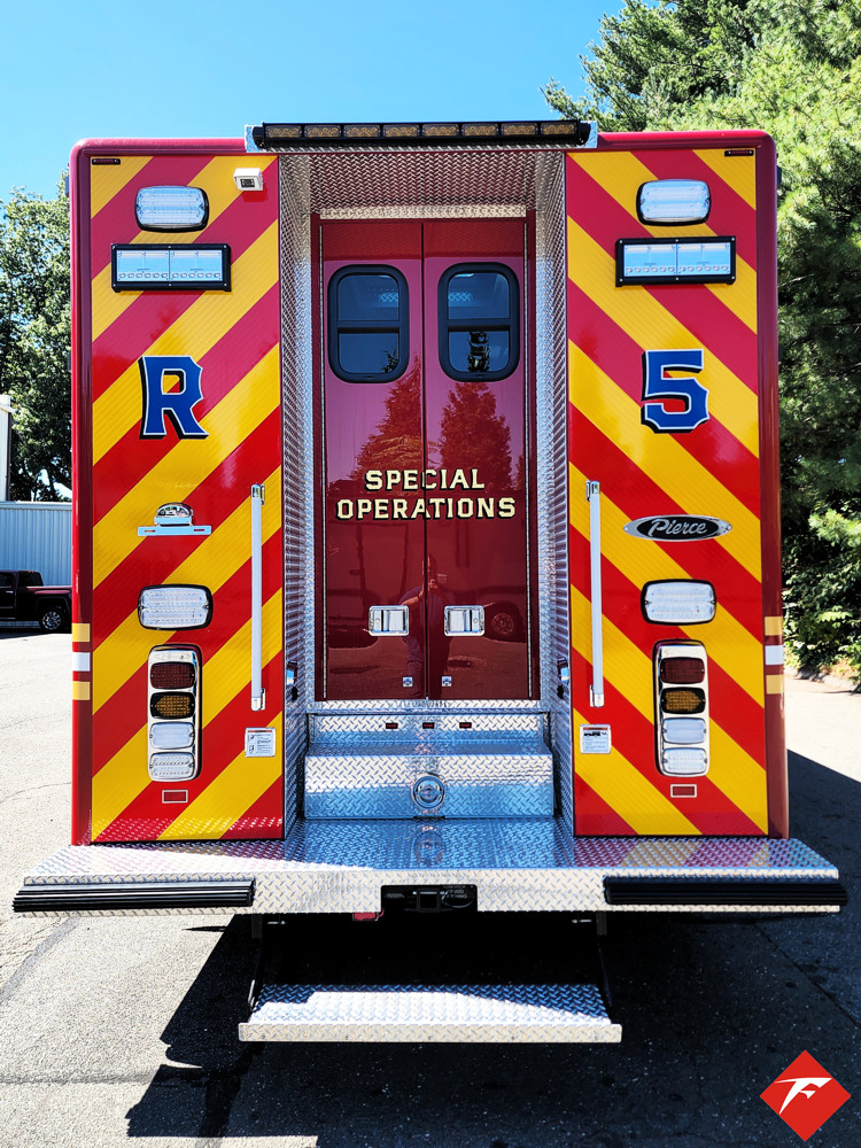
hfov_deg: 58.9
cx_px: 430
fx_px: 763
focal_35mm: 23
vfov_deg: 73.9
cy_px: 574
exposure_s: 1/283
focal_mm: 6.4
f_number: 1.8
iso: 12
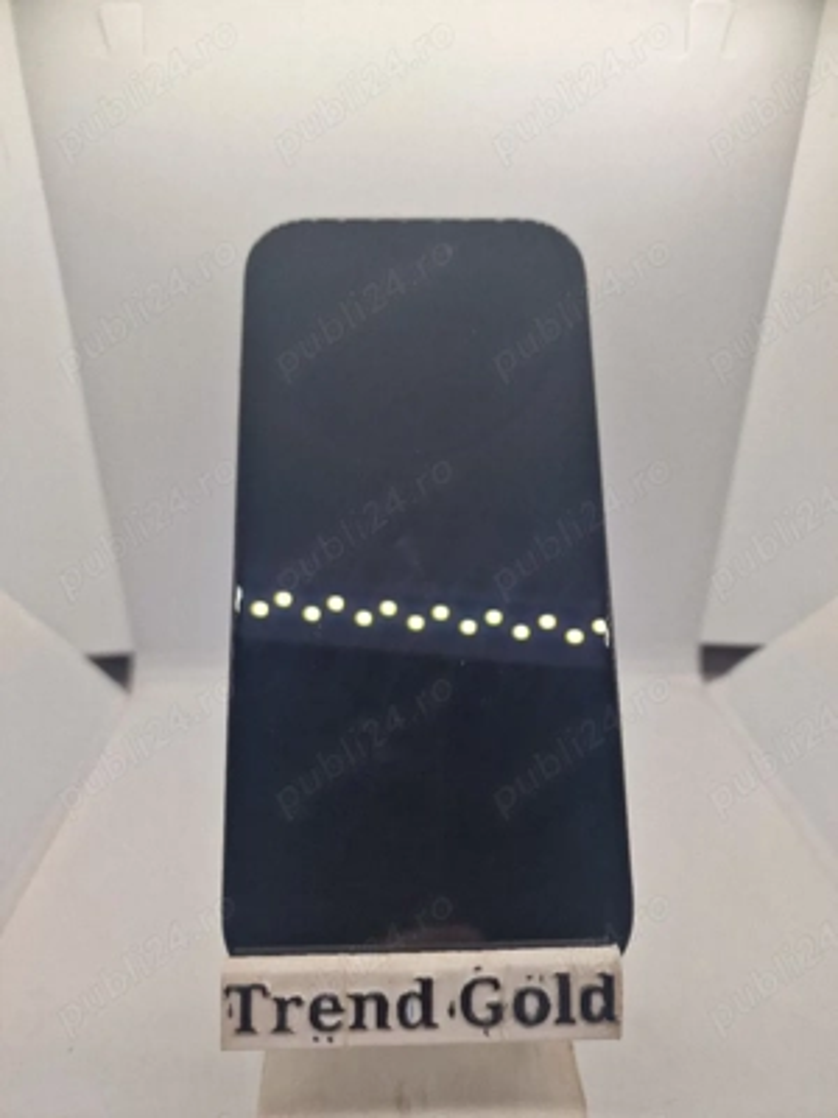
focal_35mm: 23
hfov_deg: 58.9
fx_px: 742
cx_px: 419
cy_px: 559
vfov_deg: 73.9
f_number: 1.8
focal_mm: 6.4
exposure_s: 1/182
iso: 50
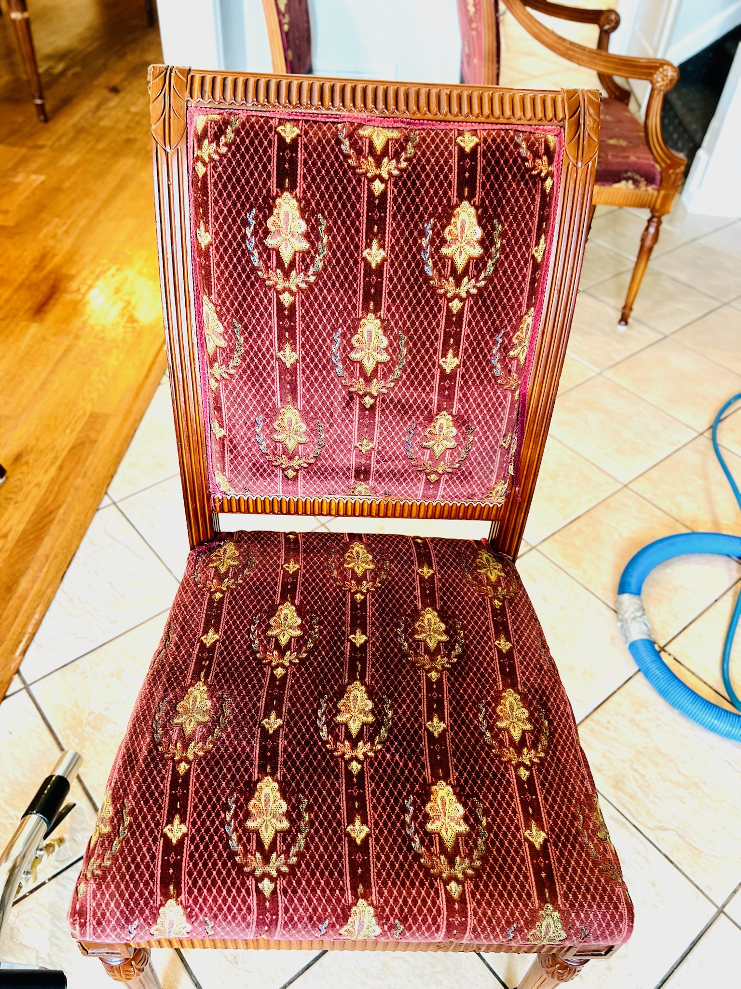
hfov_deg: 53.1
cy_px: 494
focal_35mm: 26
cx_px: 370
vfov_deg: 67.3
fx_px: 742
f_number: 1.5
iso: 200
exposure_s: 1/60
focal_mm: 5.7
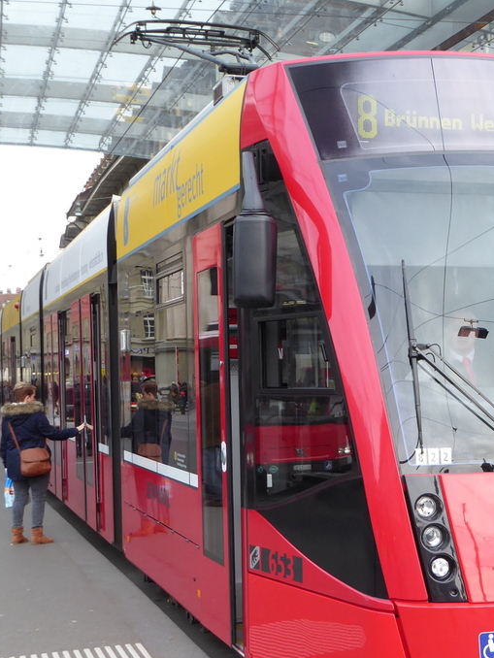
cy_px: 374
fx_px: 1312
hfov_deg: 21.0
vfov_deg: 28.1
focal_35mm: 69
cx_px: 419
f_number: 3.7
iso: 160
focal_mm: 6.7
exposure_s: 1/60
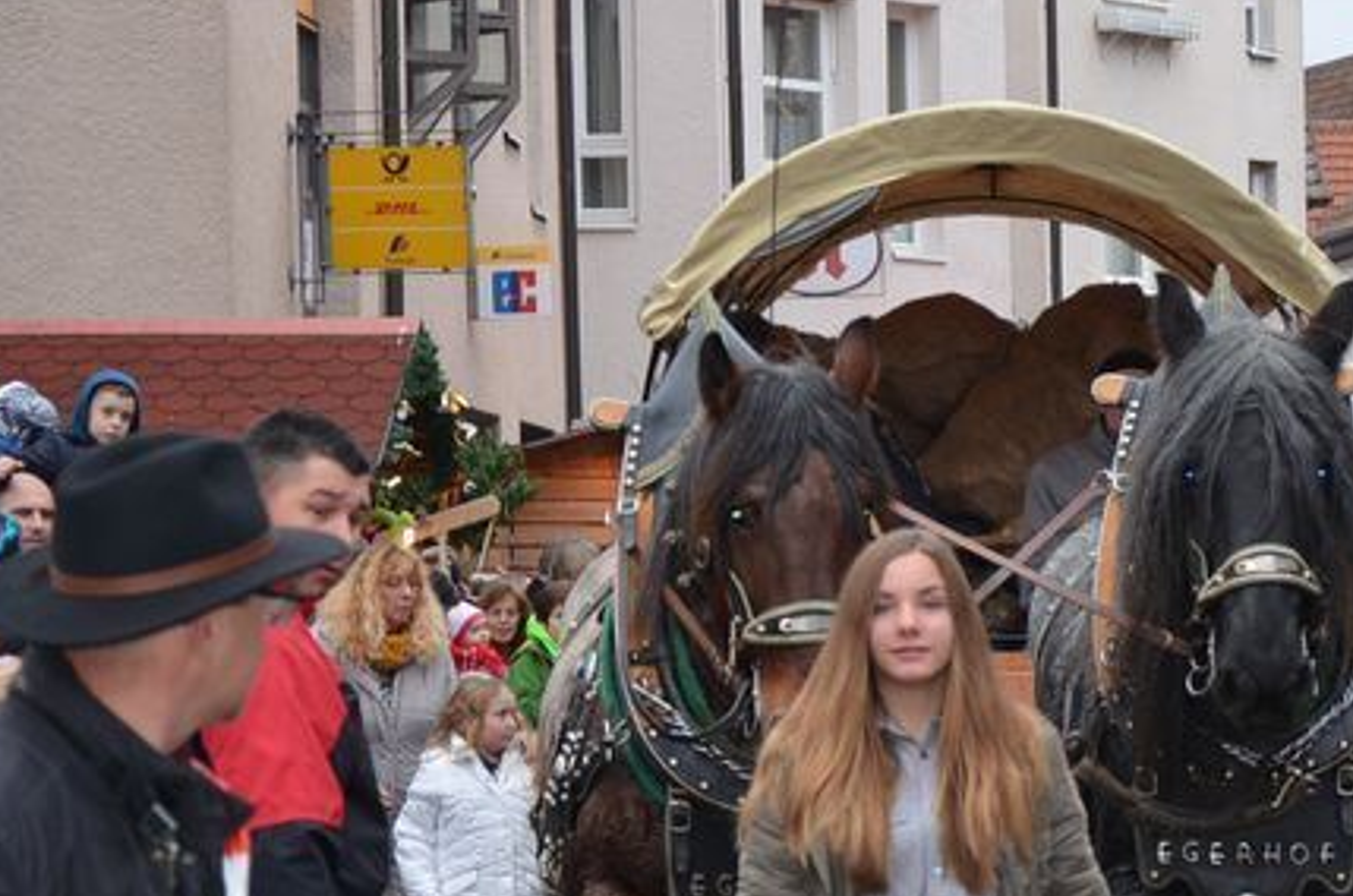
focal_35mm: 175
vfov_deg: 7.8
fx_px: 6562
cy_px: 347
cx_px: 1094
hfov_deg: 11.7
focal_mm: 50
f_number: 5
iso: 400
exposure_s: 1/100
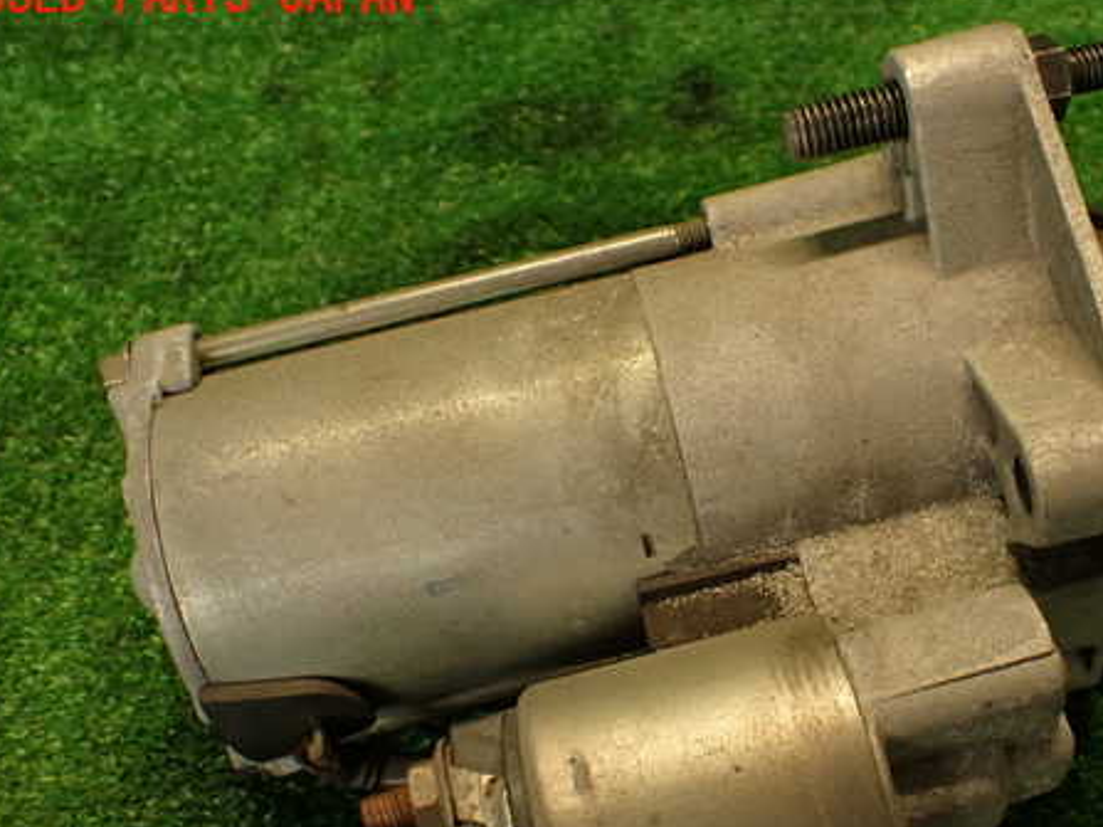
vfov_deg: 33.4
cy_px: 521
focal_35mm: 43
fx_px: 1370
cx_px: 706
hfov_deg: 43.4
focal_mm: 5.79
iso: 200
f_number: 2.4
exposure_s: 1/30
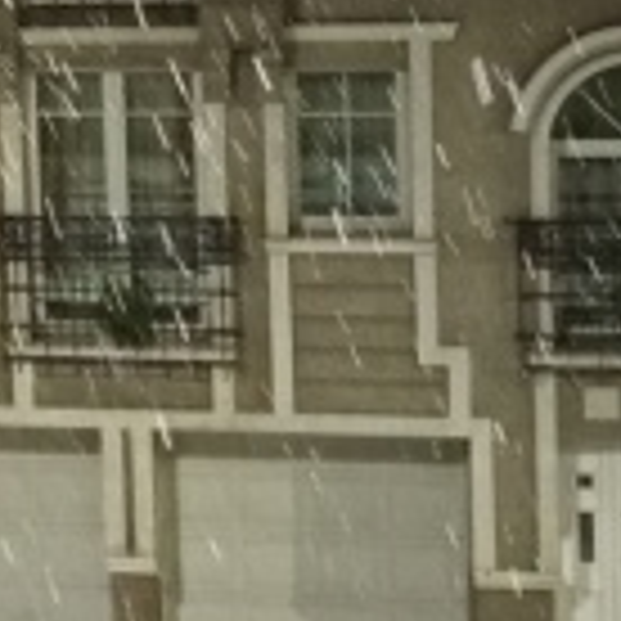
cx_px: -252
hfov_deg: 13.5
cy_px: -99
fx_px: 2496
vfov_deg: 13.8
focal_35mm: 123
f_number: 1.7
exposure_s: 1/14.3
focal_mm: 5.24
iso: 7984
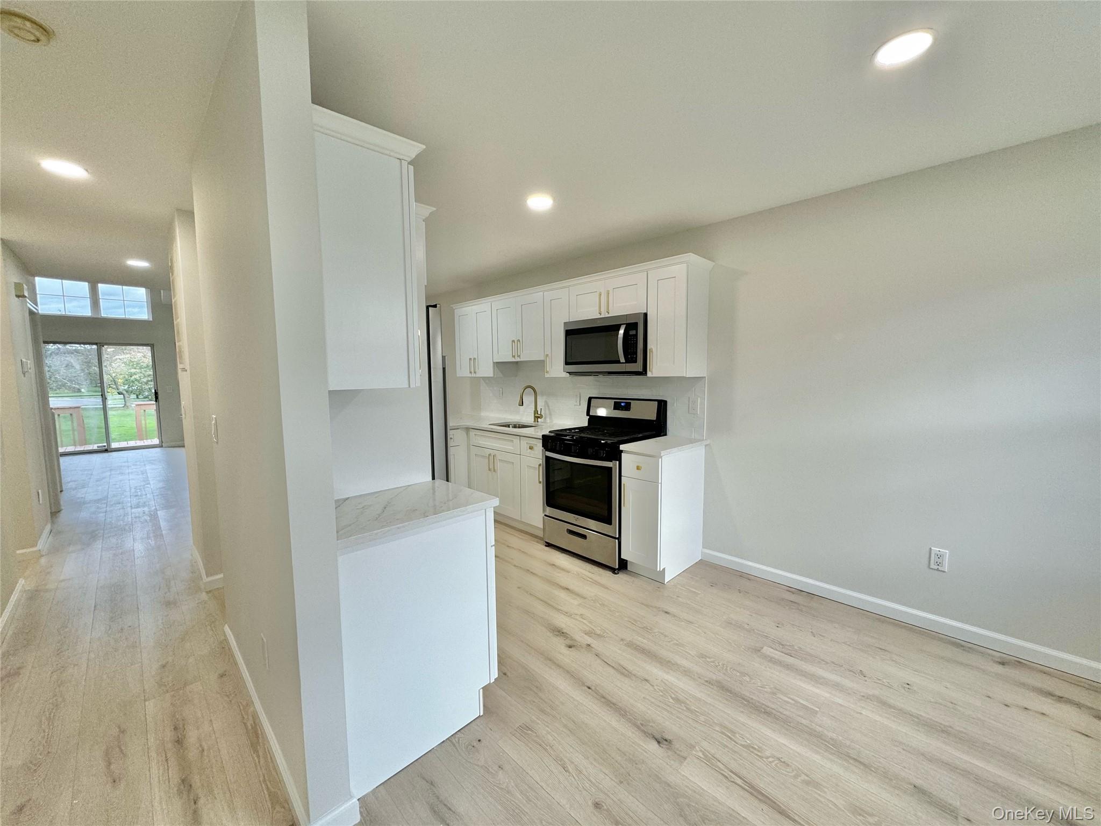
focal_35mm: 14
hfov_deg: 102.1
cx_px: 550
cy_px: 413
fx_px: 445
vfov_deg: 85.7
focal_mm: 2.22
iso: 100
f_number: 2.2
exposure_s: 1/120
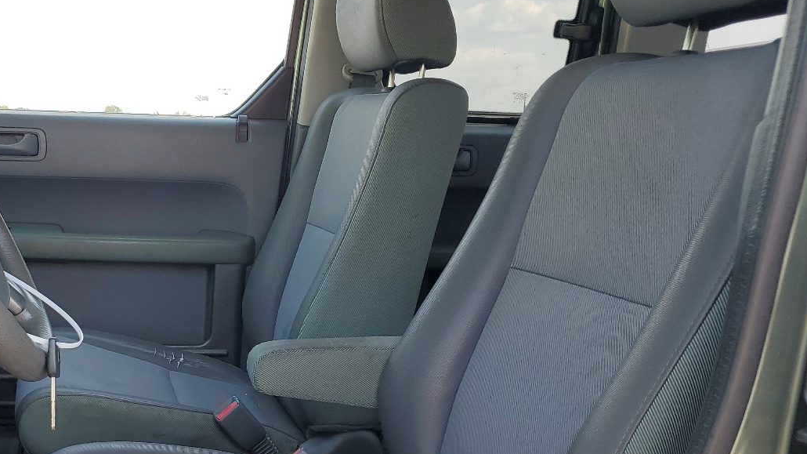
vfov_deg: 26.5
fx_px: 941
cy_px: 371
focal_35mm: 44
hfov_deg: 45.2
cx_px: 228
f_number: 1.5
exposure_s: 1/625
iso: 50
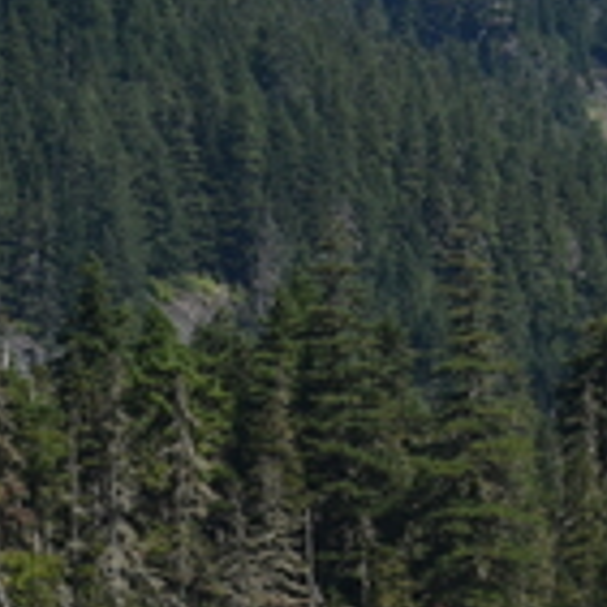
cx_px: 39
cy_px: 736
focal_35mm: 370
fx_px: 7340
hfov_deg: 4.7
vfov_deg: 4.7
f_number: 7.1
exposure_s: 1/500
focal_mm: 48
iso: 100
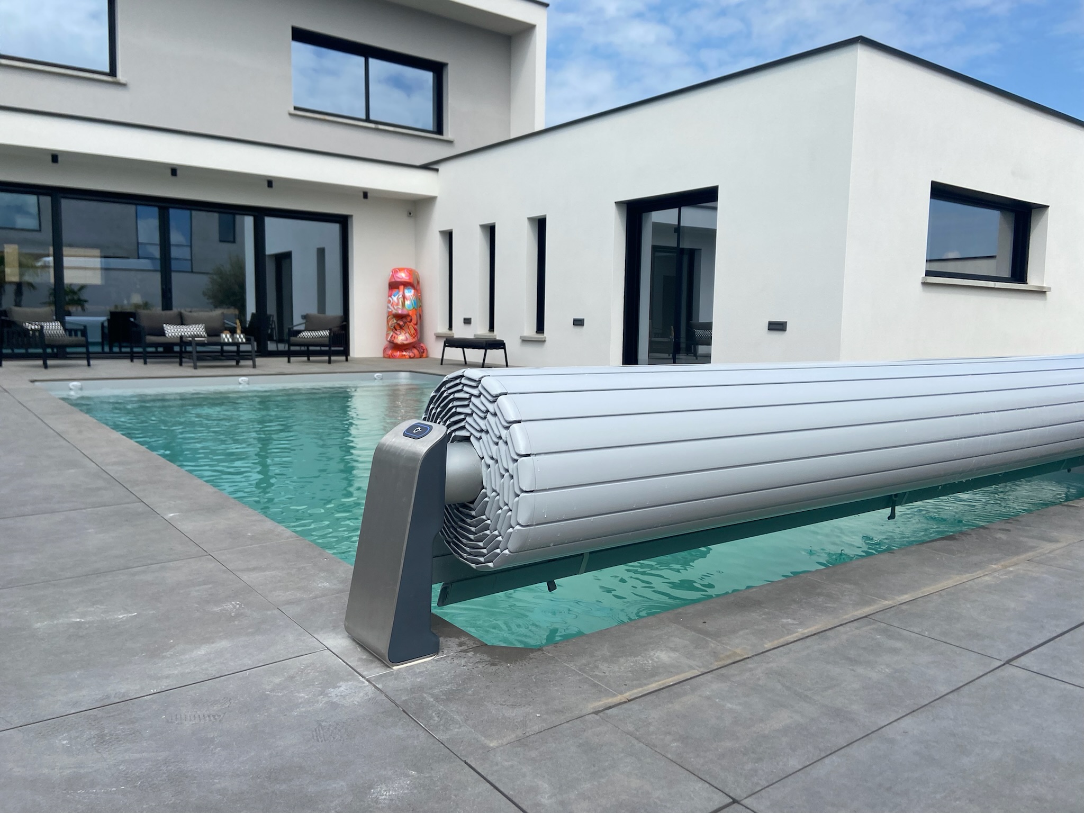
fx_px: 814
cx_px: 542
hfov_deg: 67.3
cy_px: 406
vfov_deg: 53.1
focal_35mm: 26
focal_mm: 4.25
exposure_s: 1/4115
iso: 32
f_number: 1.8
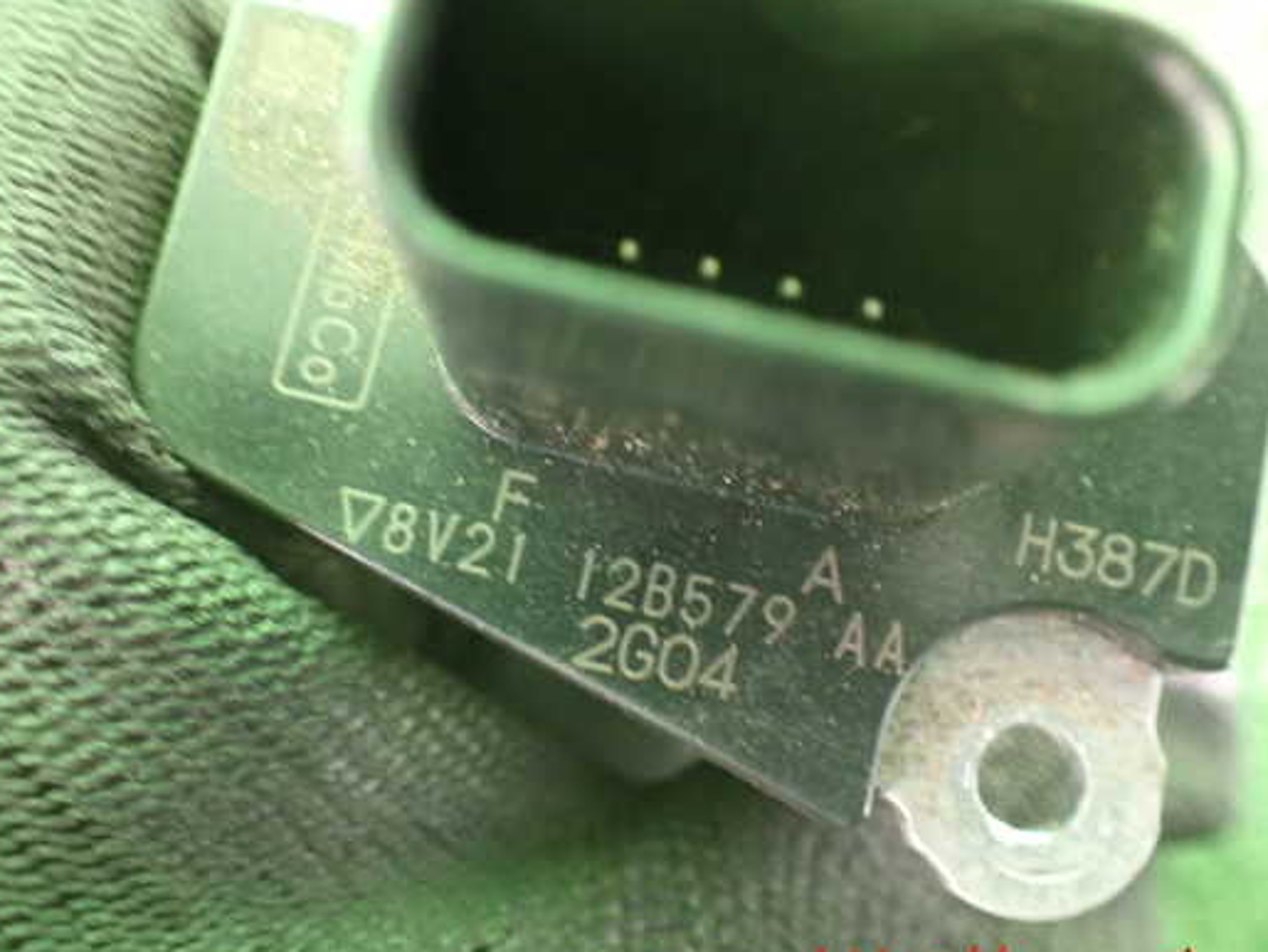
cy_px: 449
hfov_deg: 52.6
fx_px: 1283
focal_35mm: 35
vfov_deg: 40.7
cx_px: 634
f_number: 2.3
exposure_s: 1/40
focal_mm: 5.4
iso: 800
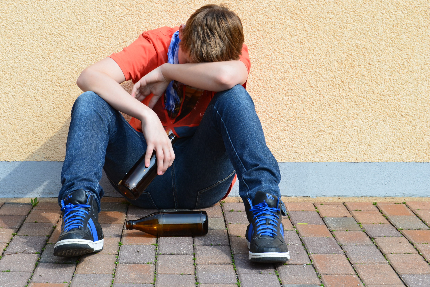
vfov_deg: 15.0
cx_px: 213
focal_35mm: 91
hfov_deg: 22.4
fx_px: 1087
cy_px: 143
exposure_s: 1/250
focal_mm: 60
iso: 320
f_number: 10
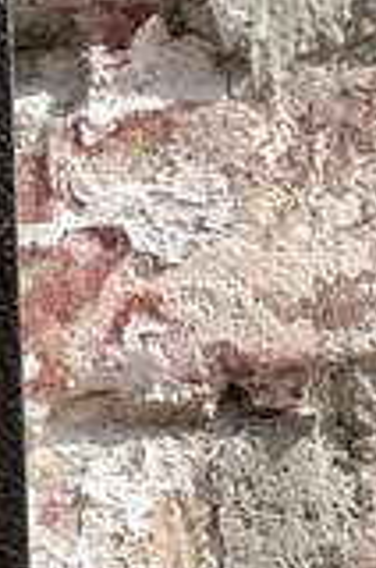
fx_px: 2297
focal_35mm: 146
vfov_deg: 13.2
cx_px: -621
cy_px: 895
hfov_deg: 8.3
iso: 20
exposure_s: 1/867
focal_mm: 3.99
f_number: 1.8
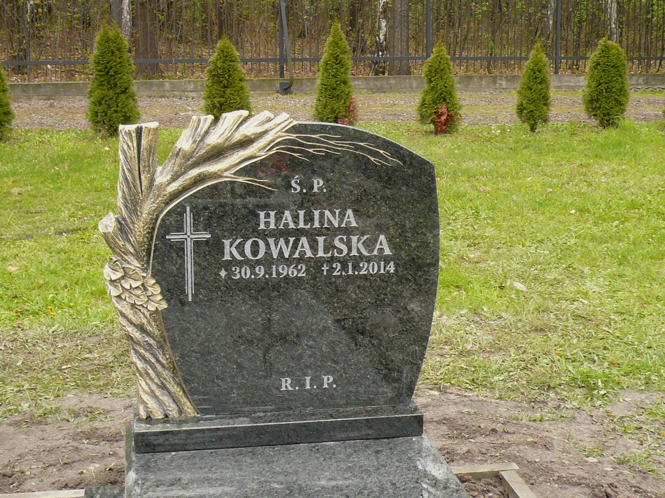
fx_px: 1076
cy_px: 249
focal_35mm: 56
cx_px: 332
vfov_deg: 26.1
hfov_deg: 34.3
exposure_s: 1/50
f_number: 3.1
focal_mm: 6.1
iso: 100
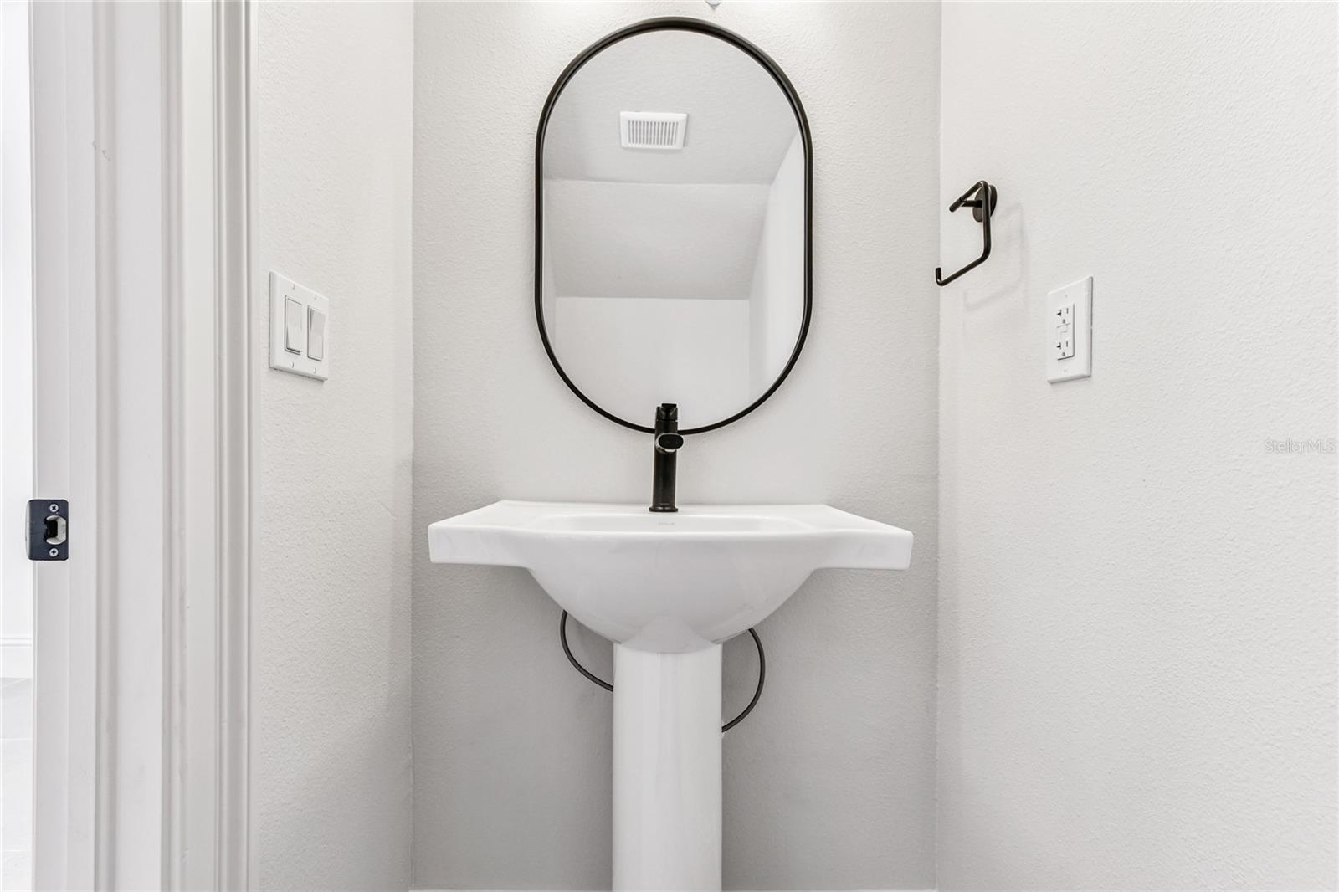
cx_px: 670
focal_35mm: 15
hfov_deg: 100.4
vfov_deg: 77.3
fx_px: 558
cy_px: 446
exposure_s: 1/13
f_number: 7.1
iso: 100
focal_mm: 10
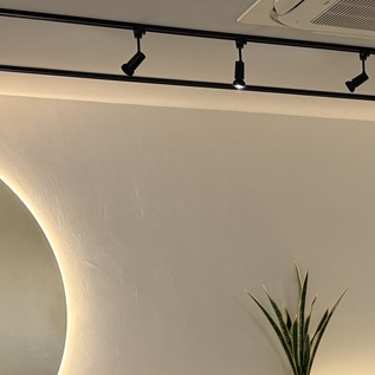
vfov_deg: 19.3
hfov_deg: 18.4
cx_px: 504
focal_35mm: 87
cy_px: 383
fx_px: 1066
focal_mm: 5.96
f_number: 1.6
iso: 100
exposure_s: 1/50
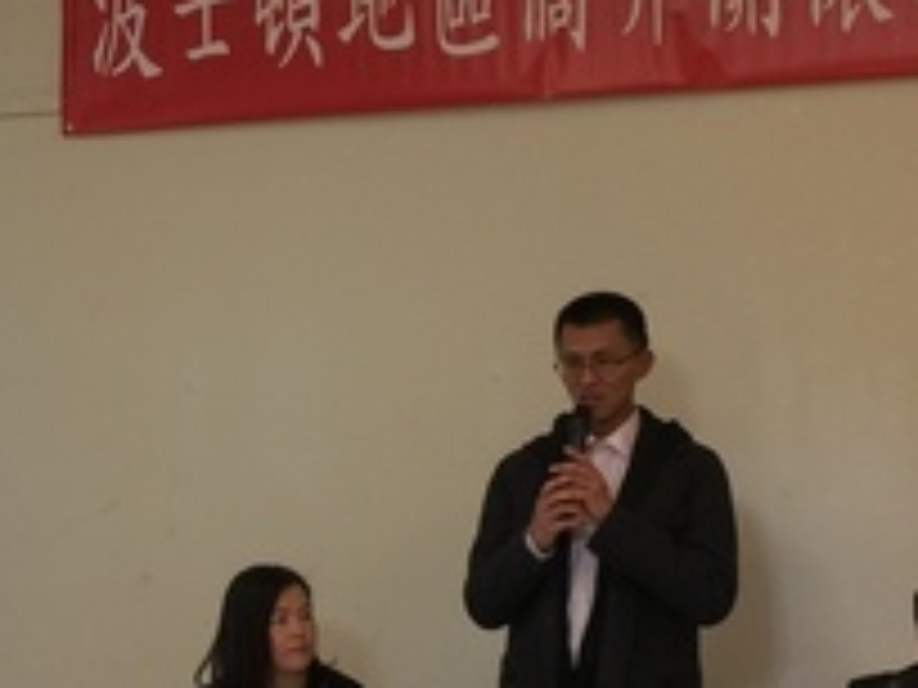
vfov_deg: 16.8
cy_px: 402
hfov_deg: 22.0
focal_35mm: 88
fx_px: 2334
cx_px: 225
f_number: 2.2
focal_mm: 4.15
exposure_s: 1/15
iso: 32
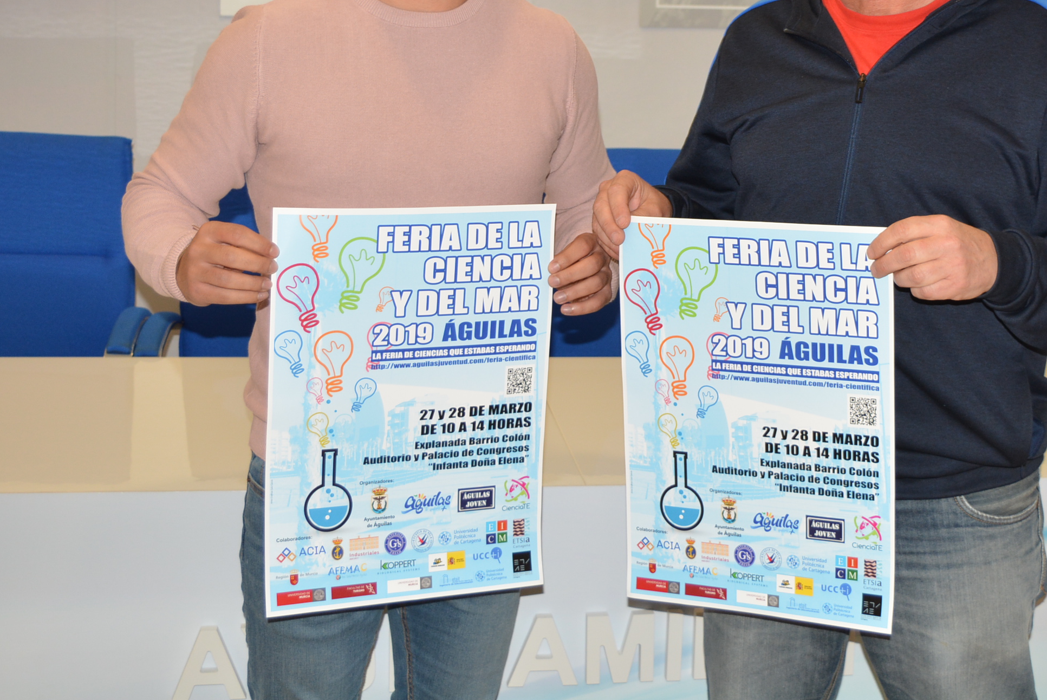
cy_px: 163
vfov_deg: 20.8
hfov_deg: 30.7
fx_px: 1892
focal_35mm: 65
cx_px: 713
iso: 400
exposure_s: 1/60
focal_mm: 28
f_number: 4.2
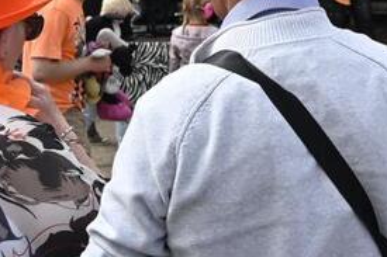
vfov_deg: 12.0
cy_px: -41
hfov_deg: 17.8
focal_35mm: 112
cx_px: 394
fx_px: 1203
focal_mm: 21
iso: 100
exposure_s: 1/320
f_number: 6.3
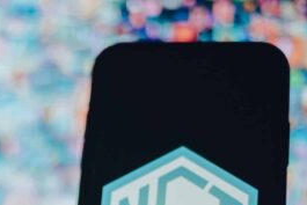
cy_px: 177
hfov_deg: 17.9
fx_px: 964
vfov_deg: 12.1
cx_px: 63
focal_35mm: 113
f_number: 1.4
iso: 100
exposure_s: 1/60
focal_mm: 50
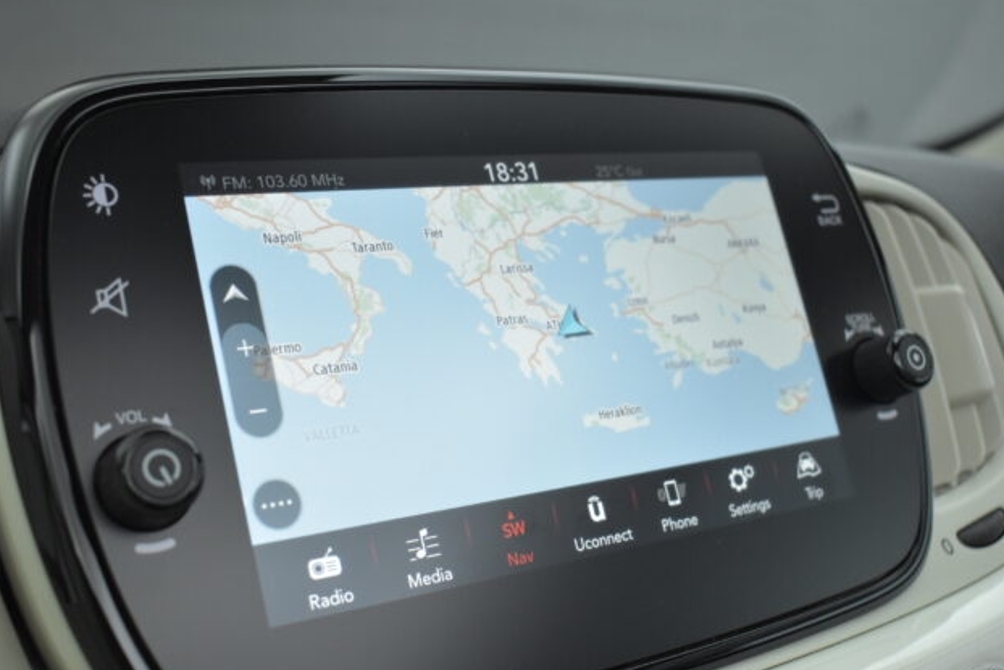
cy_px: 408
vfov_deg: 31.4
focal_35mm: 43
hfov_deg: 45.7
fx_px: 1189
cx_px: 457
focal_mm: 23
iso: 1600
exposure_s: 1/250
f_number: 3.8
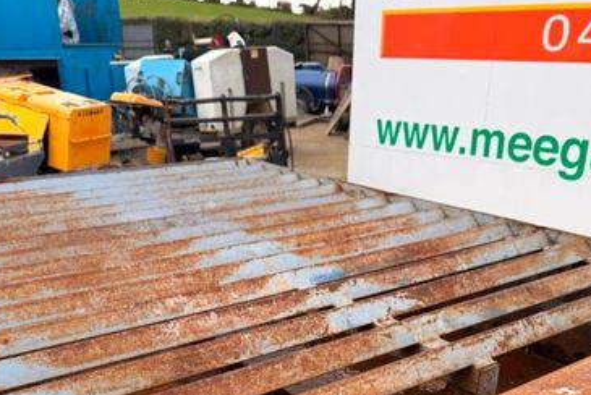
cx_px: 285
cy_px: 356
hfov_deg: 47.4
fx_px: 674
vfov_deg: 31.2
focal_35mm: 41
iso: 80
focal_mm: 6.76
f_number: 1.78
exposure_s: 1/1211
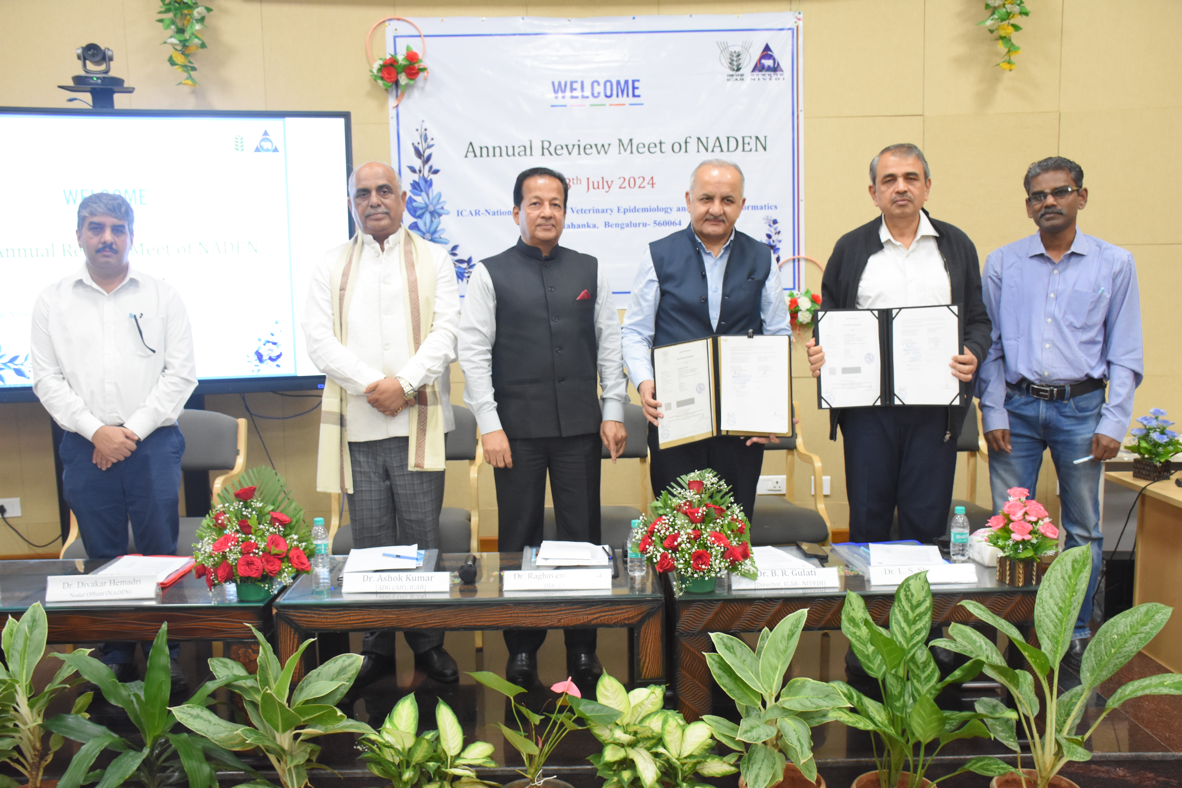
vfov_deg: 40.0
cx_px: 591
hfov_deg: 57.2
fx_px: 1083
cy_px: 394
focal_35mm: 33
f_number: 4
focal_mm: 22
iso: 1600
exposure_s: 1/60
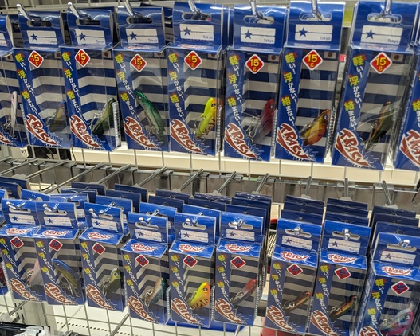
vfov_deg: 45.8
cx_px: 235
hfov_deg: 55.5
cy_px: 175
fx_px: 398
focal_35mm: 32
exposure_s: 1/50
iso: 62
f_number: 1.73
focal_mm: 4.38
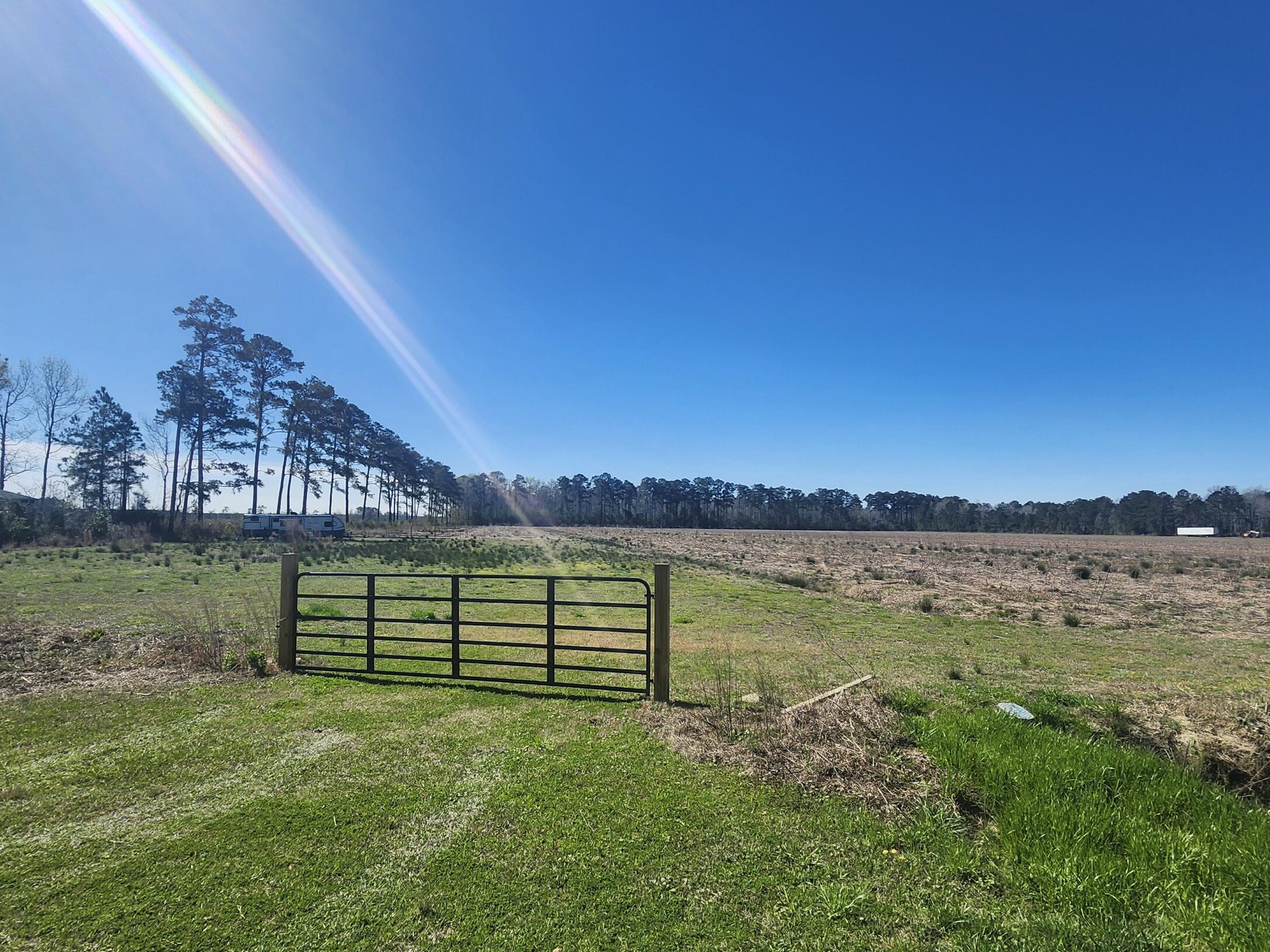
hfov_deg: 87.8
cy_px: 506
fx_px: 660
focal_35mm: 18
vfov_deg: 71.5
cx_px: 625
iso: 40
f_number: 2.2
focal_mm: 1.74
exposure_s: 1/2380
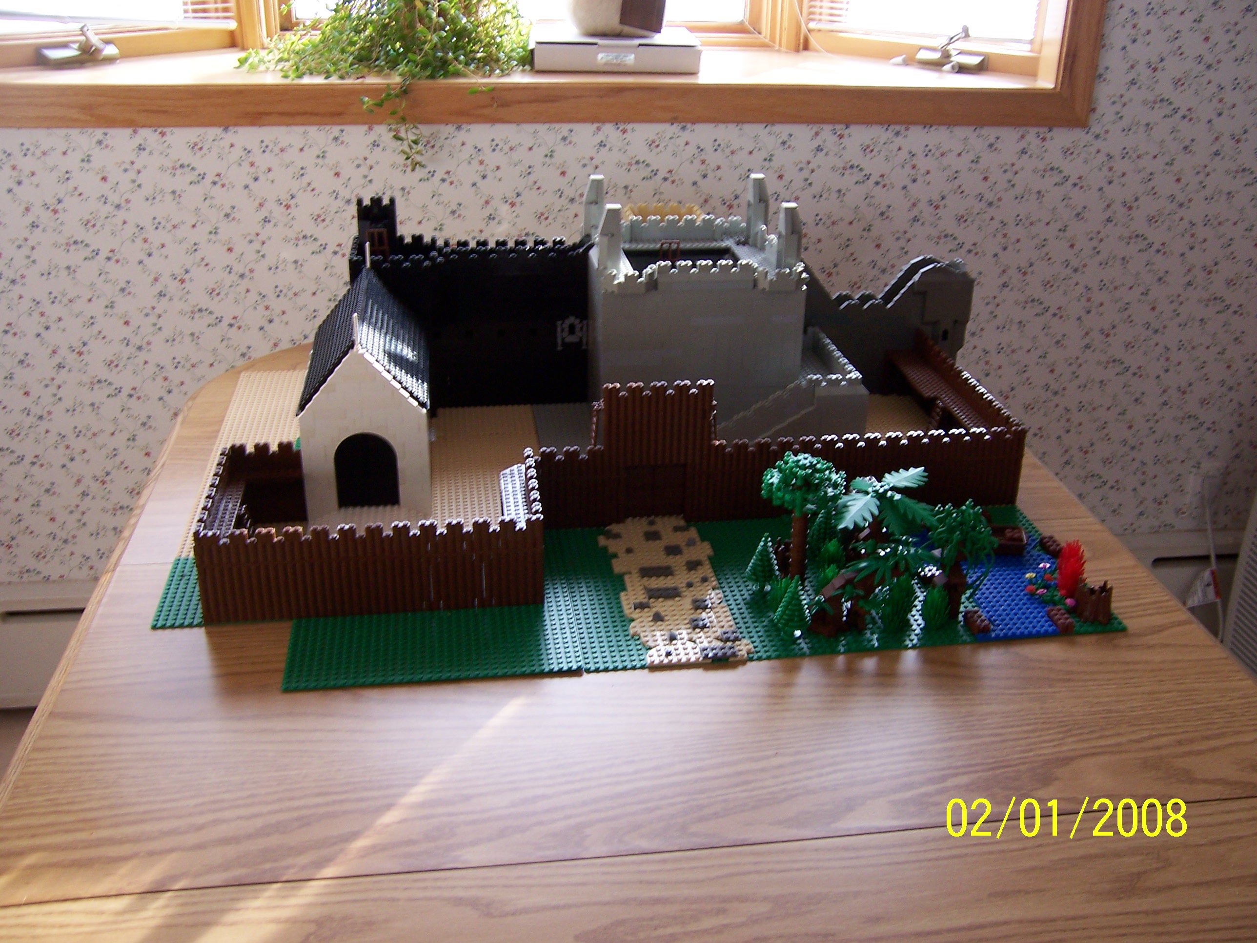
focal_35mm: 33
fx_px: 1198
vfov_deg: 42.9
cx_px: 628
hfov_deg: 55.4
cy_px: 472
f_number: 3.4
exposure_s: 1/30
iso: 100
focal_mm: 5.5
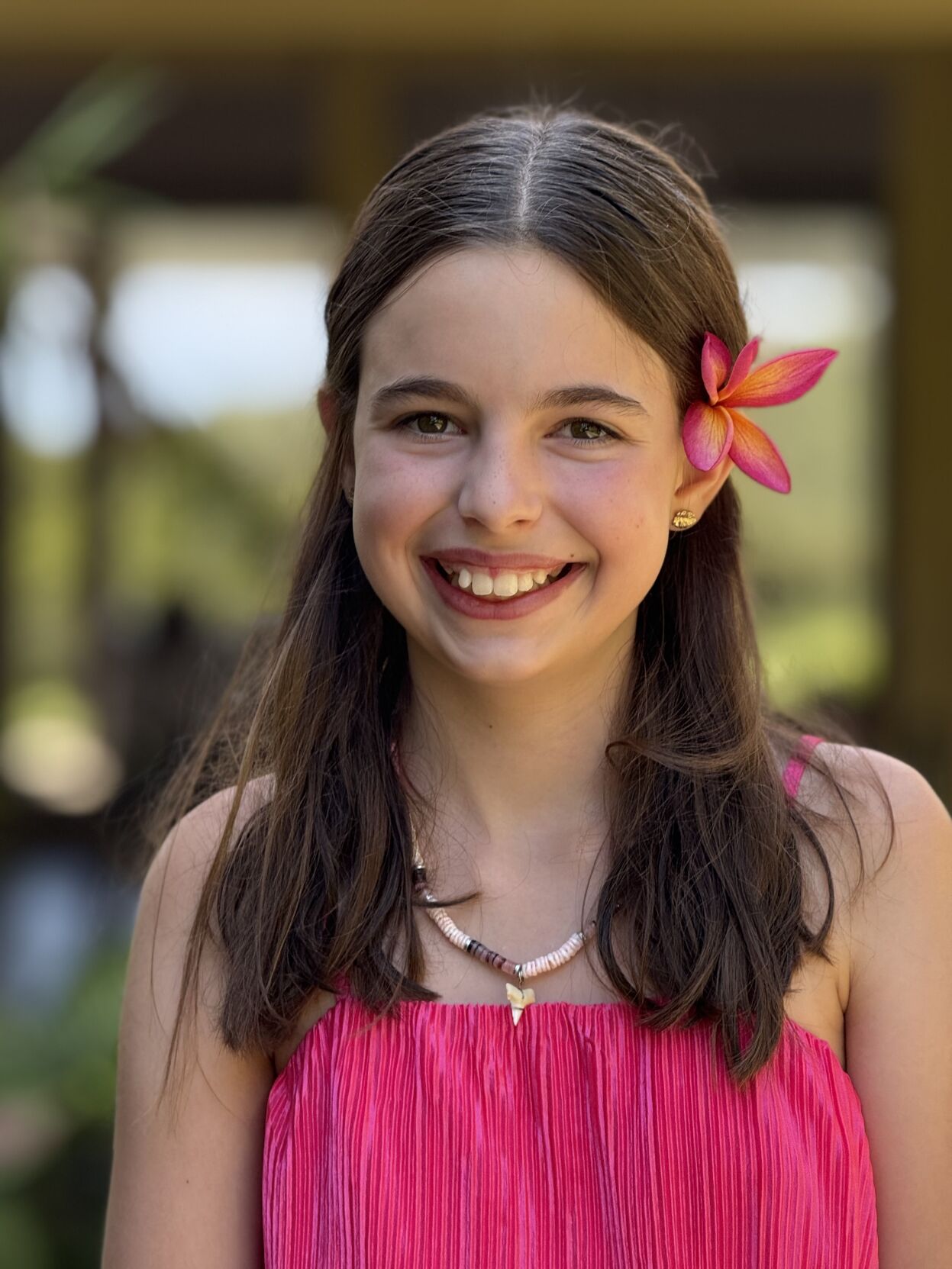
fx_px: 4401
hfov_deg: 12.3
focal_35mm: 120
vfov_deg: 16.4
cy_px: 634
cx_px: 476
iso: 64
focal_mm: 15.66
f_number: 2.8
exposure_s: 1/194
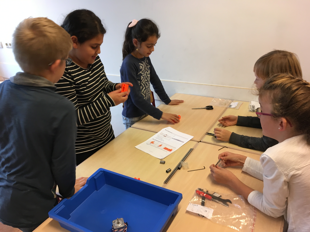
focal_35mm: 29
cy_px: 116
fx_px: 260
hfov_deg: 61.7
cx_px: 155
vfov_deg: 48.2
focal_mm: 4.15
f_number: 2.2
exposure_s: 1/33
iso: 100
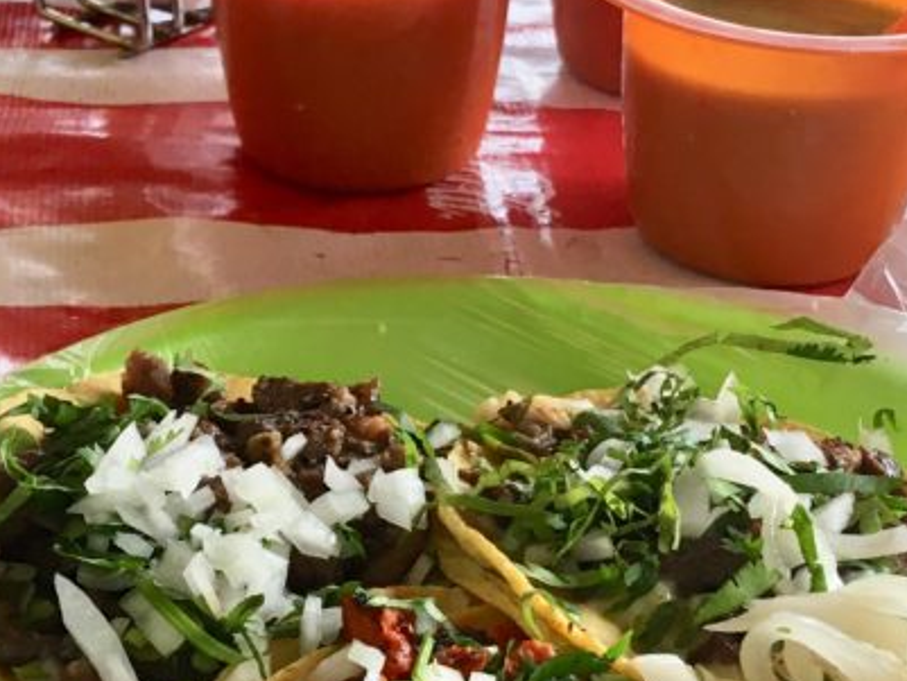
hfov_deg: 26.3
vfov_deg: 19.9
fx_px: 1940
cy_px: 387
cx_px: 443
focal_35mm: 74
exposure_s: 1/30
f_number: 2.2
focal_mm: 4.15
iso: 32
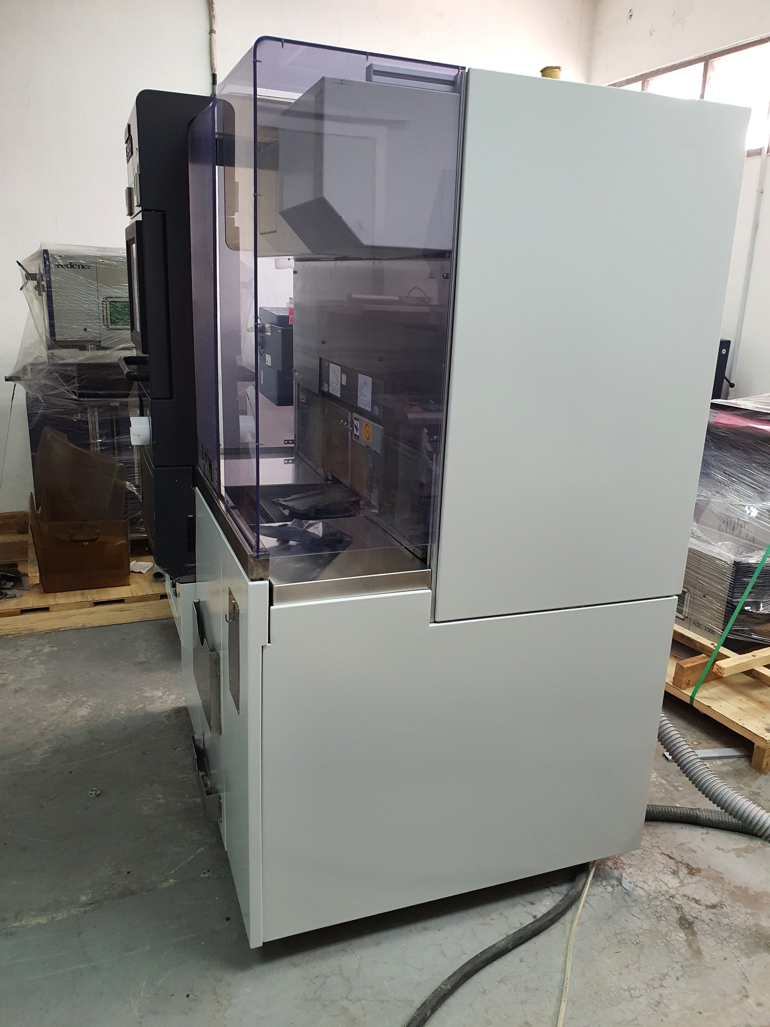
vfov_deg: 67.3
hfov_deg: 53.1
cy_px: 514
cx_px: 385
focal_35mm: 26
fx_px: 771
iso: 250
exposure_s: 1/50
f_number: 2.4
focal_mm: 4.3
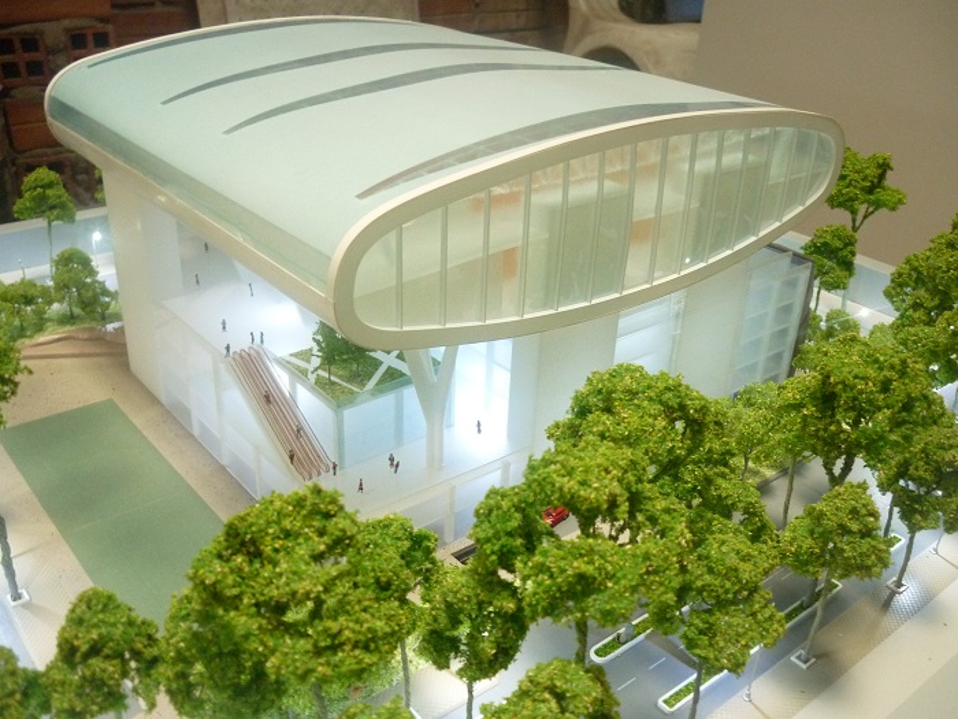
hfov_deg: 55.4
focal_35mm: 33
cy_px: 360
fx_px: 913
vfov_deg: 42.9
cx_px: 479
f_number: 2.8
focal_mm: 5.5
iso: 400
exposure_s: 1/8
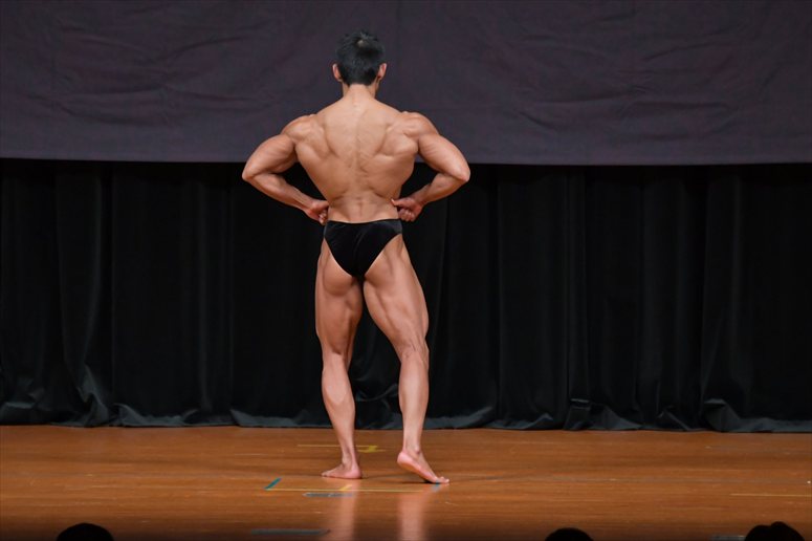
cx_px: 406
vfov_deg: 4.8
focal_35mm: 285
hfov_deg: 7.2
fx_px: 6425
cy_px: 270
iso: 4000
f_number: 5.6
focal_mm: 190
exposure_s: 1/400
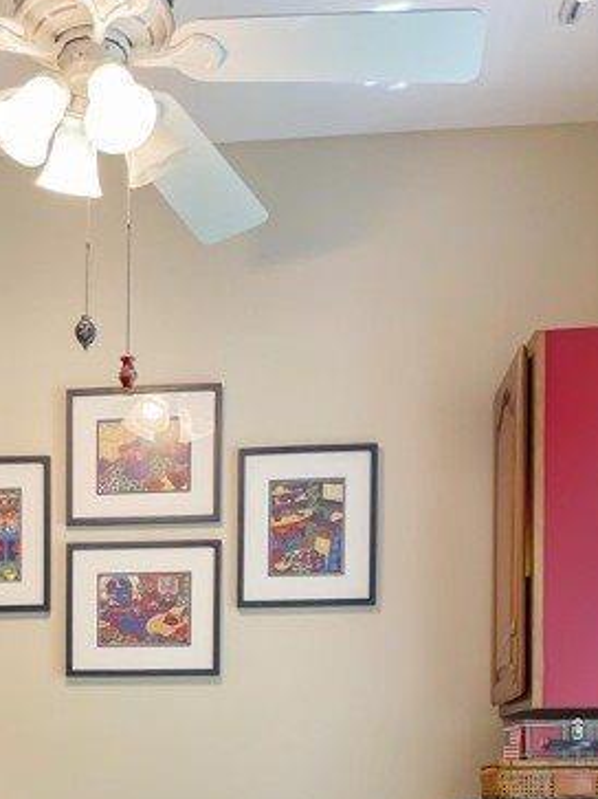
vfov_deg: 32.3
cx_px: 103
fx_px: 1268
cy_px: 790
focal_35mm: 55
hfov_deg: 26.0
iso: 64
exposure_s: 1/60
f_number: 1.6
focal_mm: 4.2
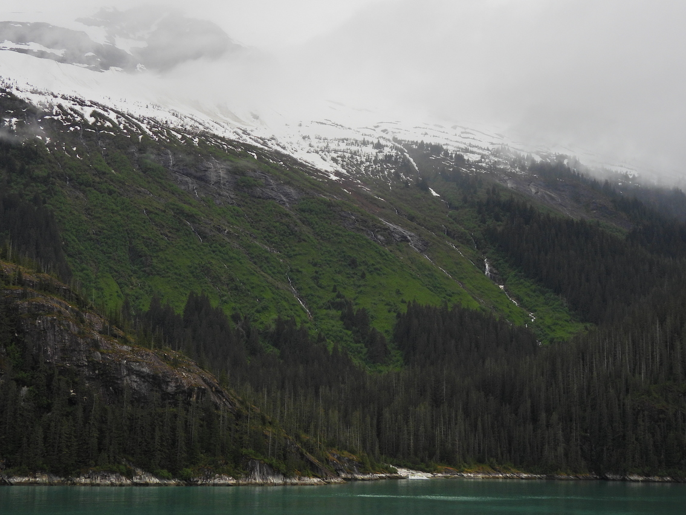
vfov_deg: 23.7
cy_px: 227
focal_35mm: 62
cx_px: 354
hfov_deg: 31.2
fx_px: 1229
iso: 100
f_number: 3.5
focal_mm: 9.8
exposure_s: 1/500
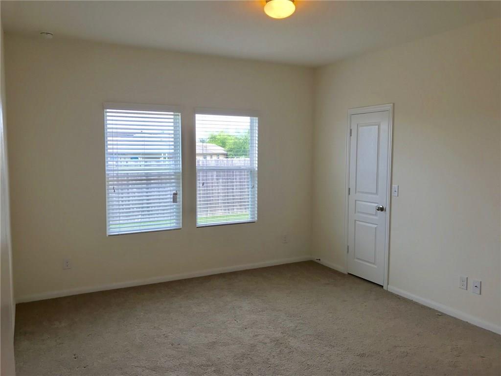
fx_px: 405
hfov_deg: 63.4
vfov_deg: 49.7
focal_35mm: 28
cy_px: 188
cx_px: 250
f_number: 1.8
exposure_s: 1/120
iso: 25
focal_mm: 3.99
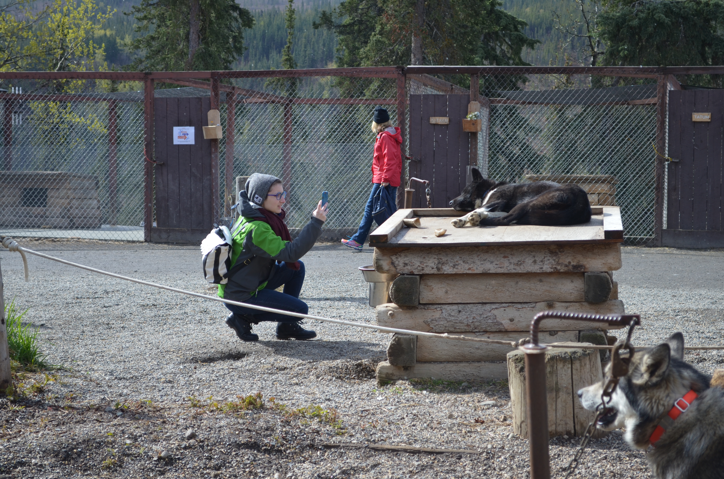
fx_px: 1505
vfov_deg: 18.1
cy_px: 240
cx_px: 362
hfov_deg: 27.0
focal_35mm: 75
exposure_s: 1/500
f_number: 5.6
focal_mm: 50
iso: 200
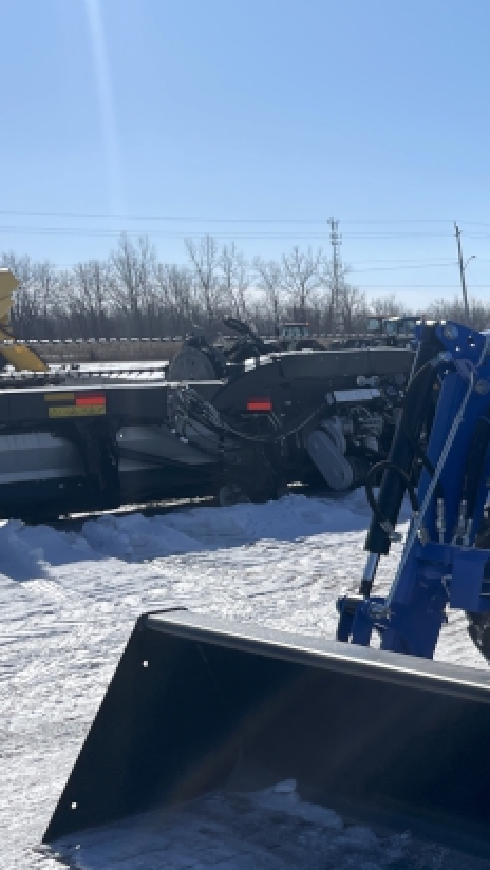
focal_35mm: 55
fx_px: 1269
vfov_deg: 37.6
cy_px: 543
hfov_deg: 19.0
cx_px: 754
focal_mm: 4.2
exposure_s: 1/7813
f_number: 1.6
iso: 32
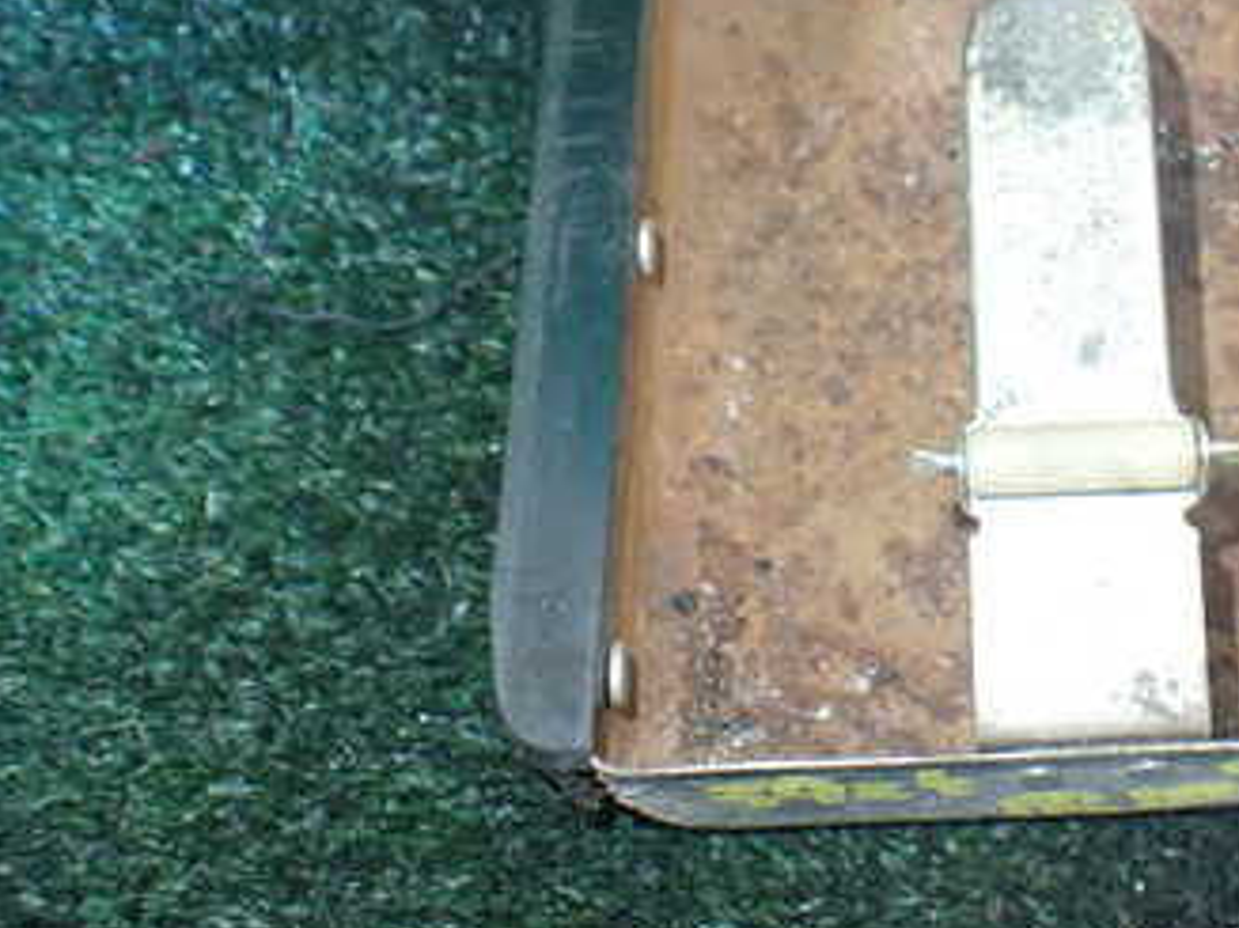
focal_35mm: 55
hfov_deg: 33.6
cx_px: 1042
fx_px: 1968
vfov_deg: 26.0
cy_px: 167
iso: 800
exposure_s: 1/50
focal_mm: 5.4
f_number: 2.3
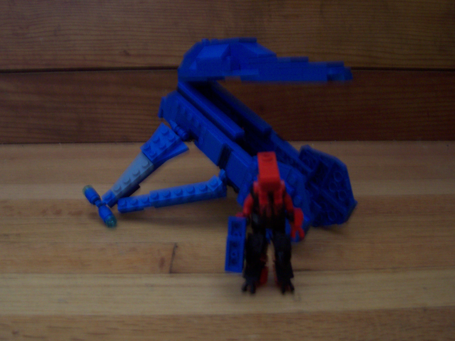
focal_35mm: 37
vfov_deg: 38.7
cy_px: 170
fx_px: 486
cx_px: 228
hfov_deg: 50.1
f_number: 2.8
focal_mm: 5.6
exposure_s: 1/8
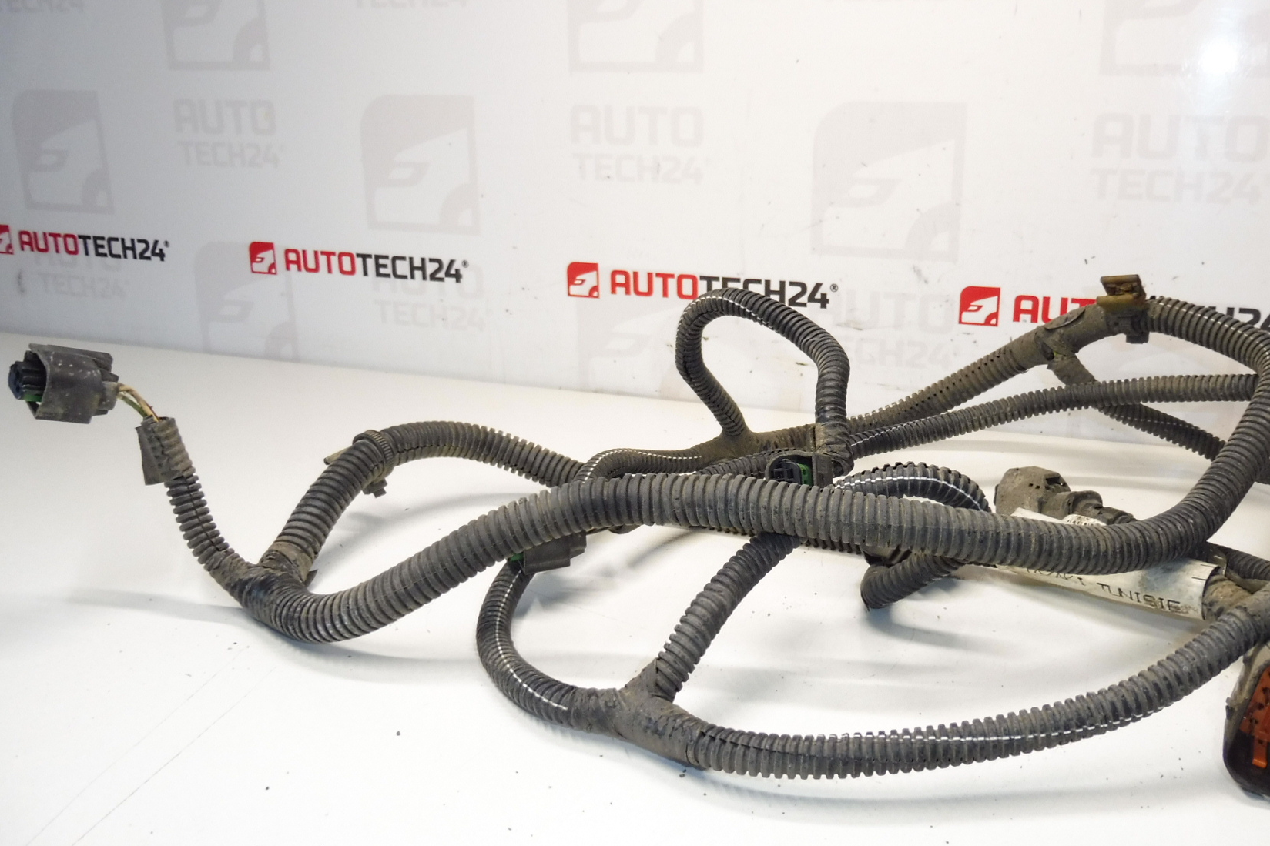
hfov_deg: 59.8
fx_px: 1093
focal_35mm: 31
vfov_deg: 42.3
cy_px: 437
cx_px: 762
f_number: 3.5
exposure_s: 1/100
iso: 200
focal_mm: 4.3
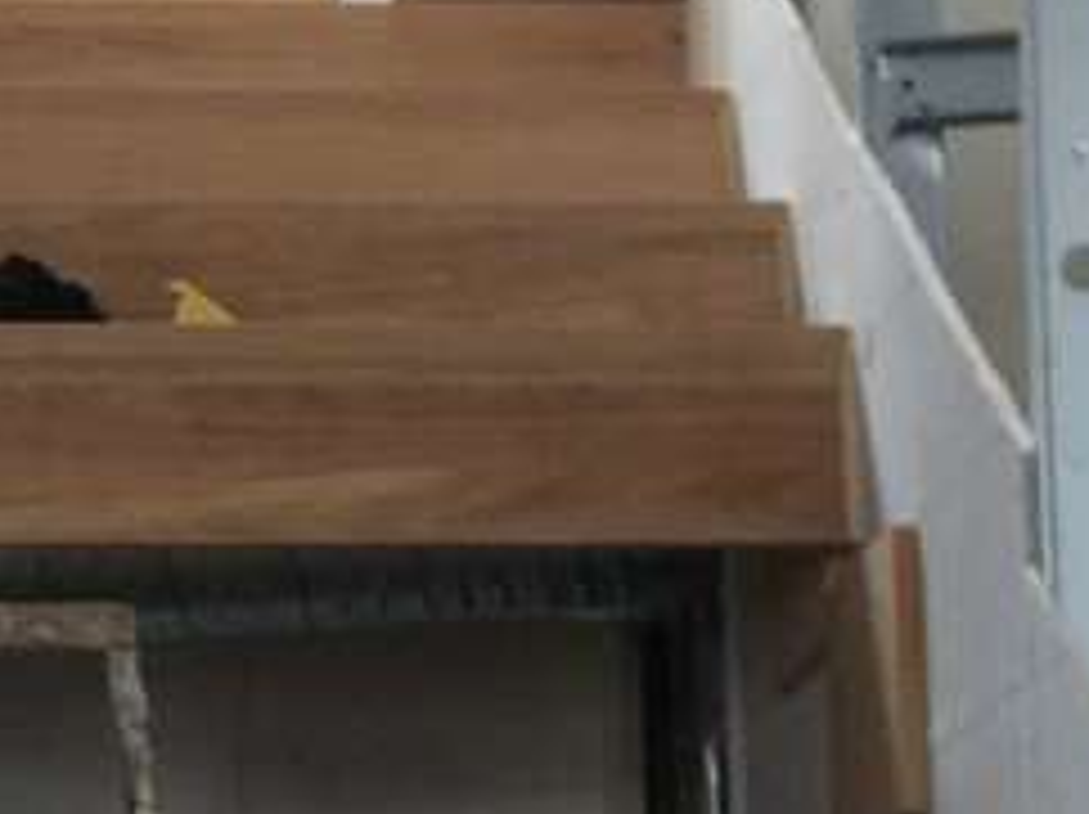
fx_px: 3017
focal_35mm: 96
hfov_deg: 20.3
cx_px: 279
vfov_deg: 14.9
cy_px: 962
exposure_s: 1/50
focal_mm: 4.15
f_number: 2.2
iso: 40
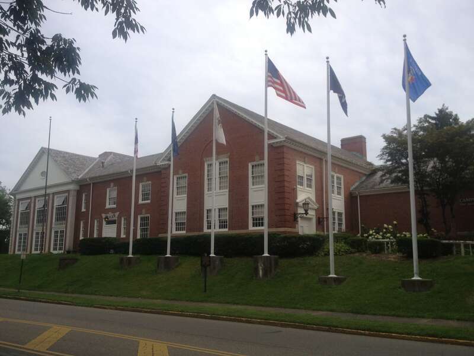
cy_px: 178
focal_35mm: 35
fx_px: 479
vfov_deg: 40.7
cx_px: 237
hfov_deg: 52.6
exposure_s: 1/905
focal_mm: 4.28
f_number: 2.4
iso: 50
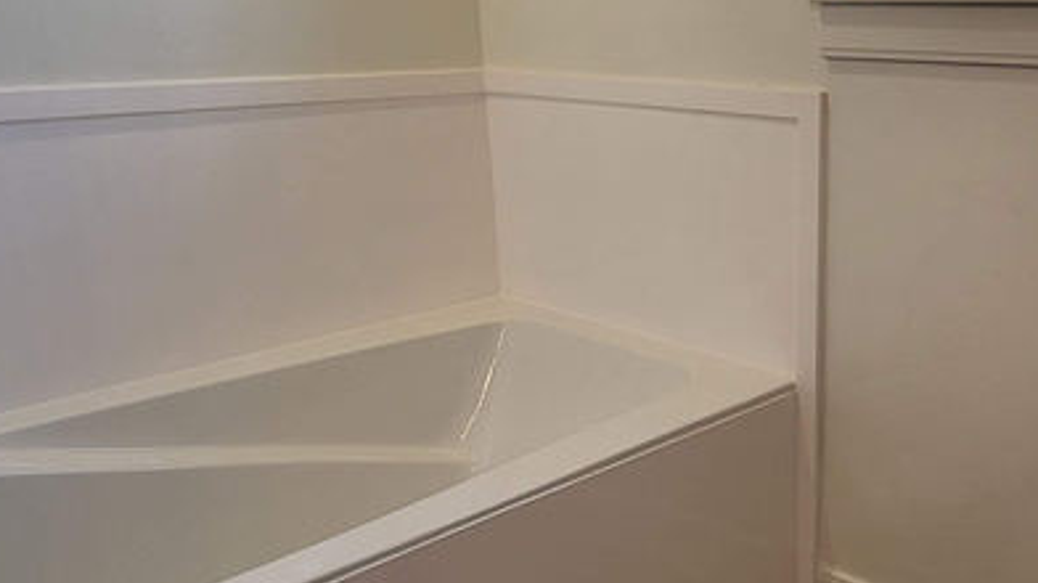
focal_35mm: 37
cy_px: 286
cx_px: 810
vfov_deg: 31.9
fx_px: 1018
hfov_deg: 51.1
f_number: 2.2
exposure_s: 1/60
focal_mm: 1.74
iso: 40
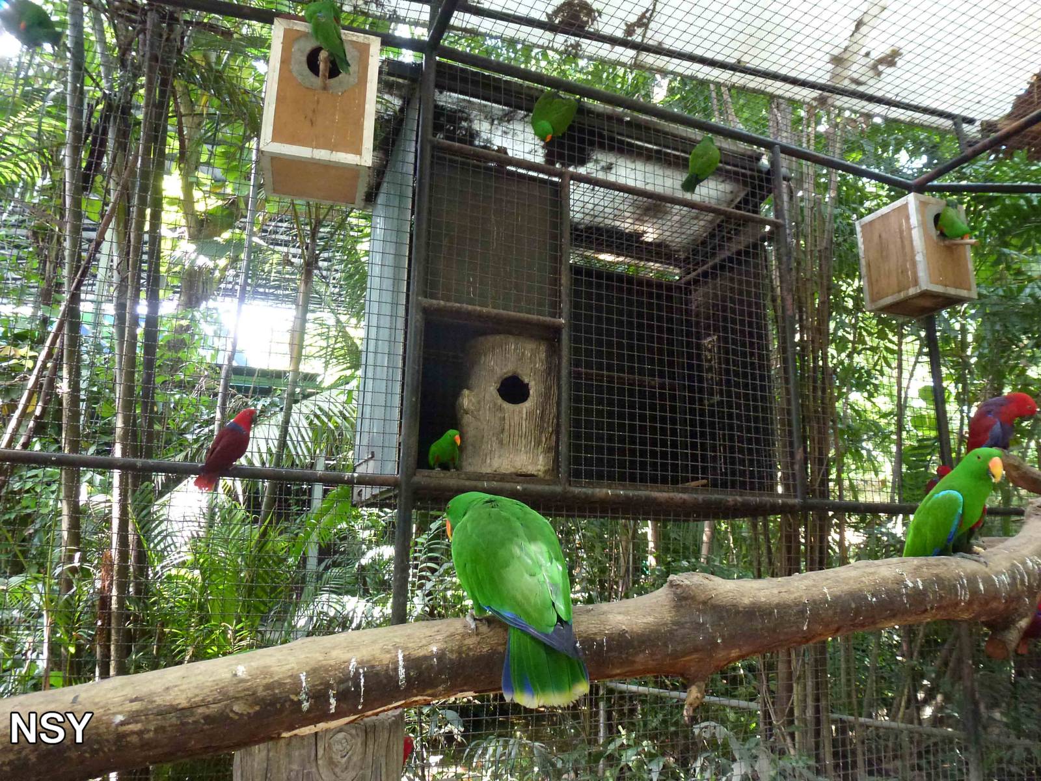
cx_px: 520
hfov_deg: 71.6
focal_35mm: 24
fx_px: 722
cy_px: 390
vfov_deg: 56.8
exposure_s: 1/25
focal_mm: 4.3
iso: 400
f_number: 3.3
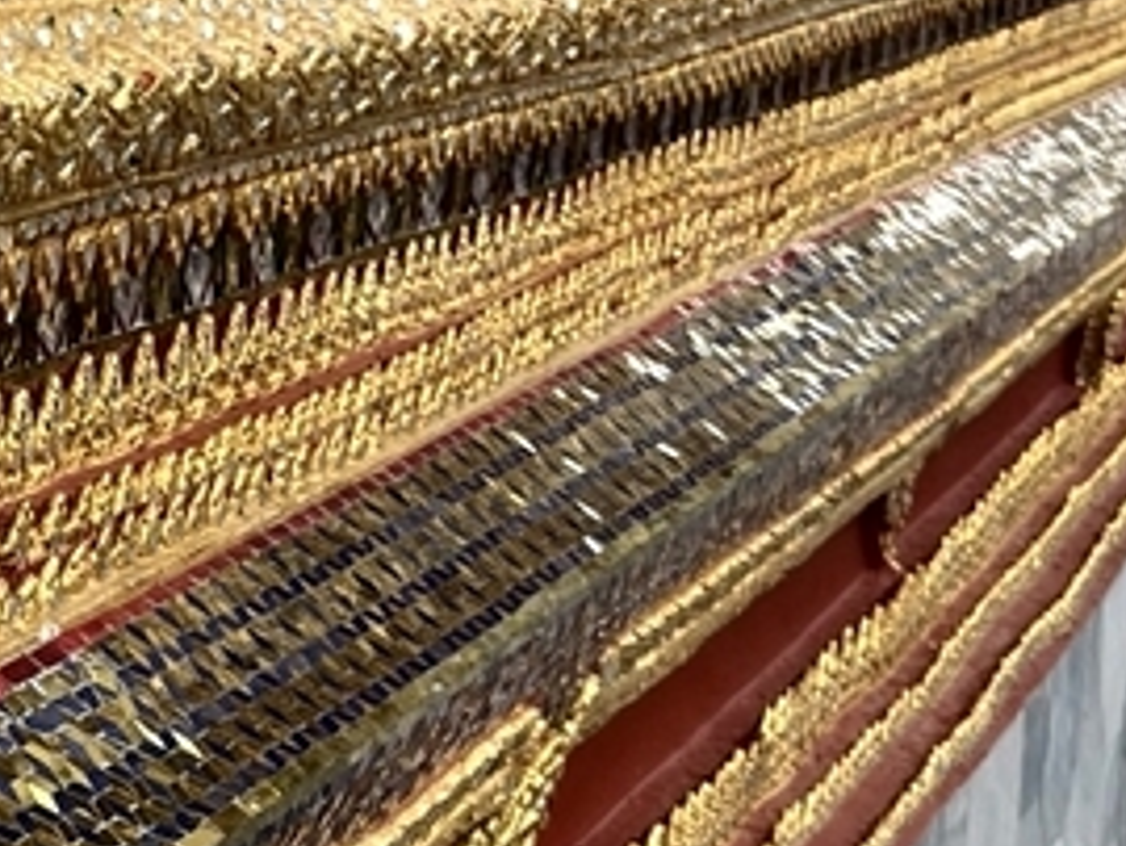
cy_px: 540
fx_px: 3775
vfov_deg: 12.8
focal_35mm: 116
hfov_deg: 15.8
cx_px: -494
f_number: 1.6
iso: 50
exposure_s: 1/520
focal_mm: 5.1
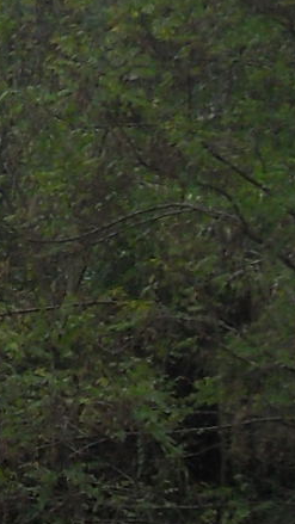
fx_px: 3128
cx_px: -628
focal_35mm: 225
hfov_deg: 5.1
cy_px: 553
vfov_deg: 9.5
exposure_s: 1/125
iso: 80
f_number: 3.5
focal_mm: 6.3
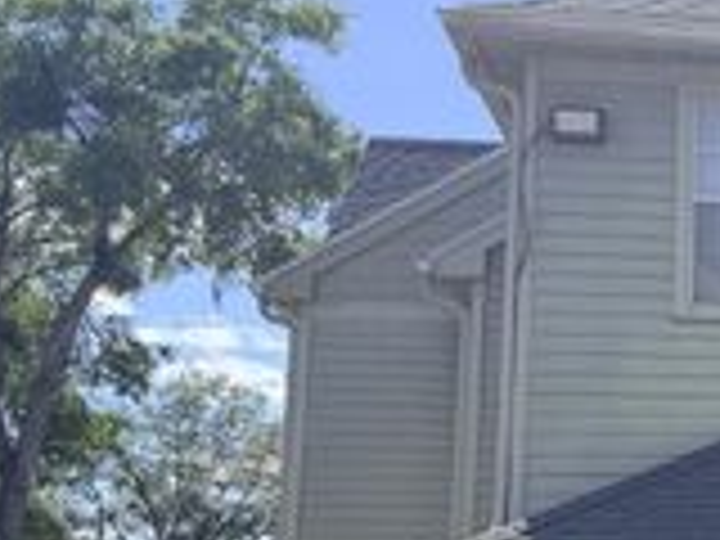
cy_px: 389
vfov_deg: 19.5
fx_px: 1560
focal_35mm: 75
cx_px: 1062
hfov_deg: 21.9
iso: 100
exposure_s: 1/4405
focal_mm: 6.76
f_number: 1.78
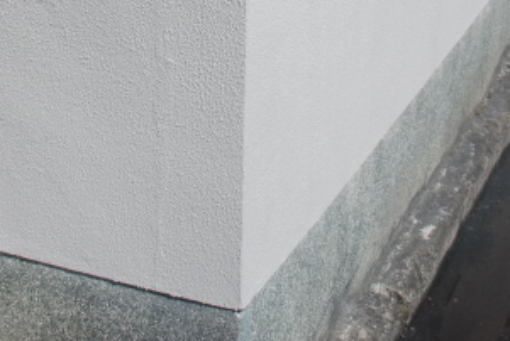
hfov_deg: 24.2
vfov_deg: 15.7
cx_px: 237
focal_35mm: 84
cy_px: -56
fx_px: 1191
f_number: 3.9
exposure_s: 1/800
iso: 64
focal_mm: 6.66
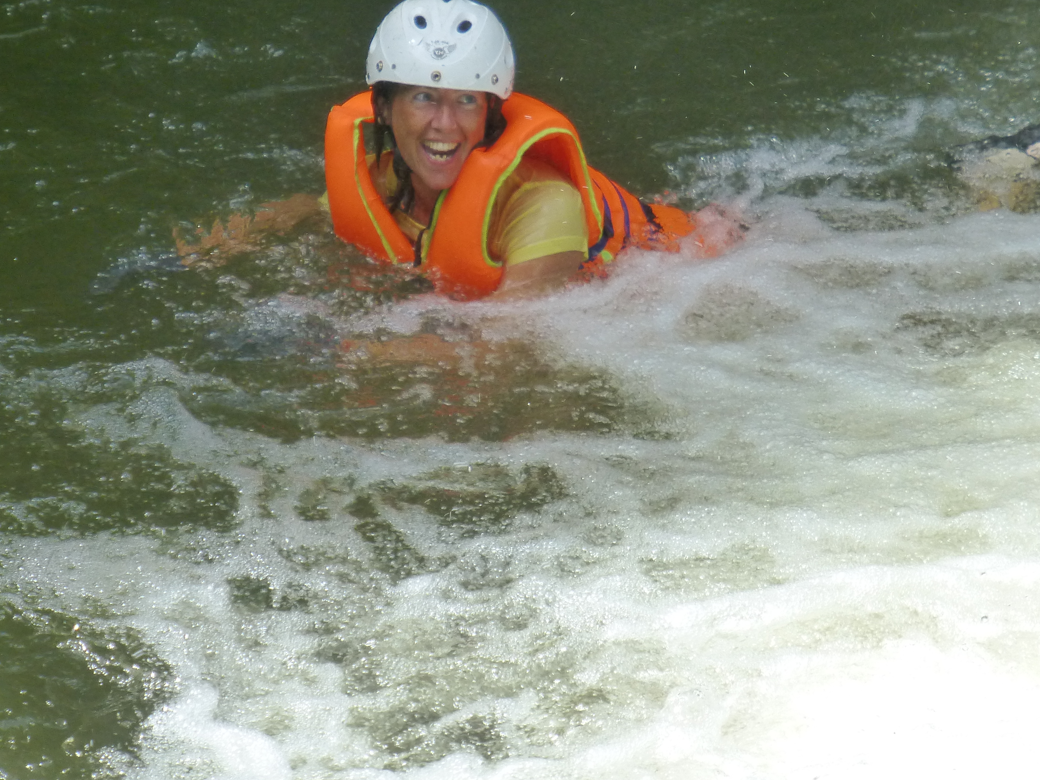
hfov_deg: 7.4
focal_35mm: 267
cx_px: 473
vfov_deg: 5.6
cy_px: 300
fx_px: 8021
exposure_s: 1/320
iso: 200
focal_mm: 33.3
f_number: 5.5
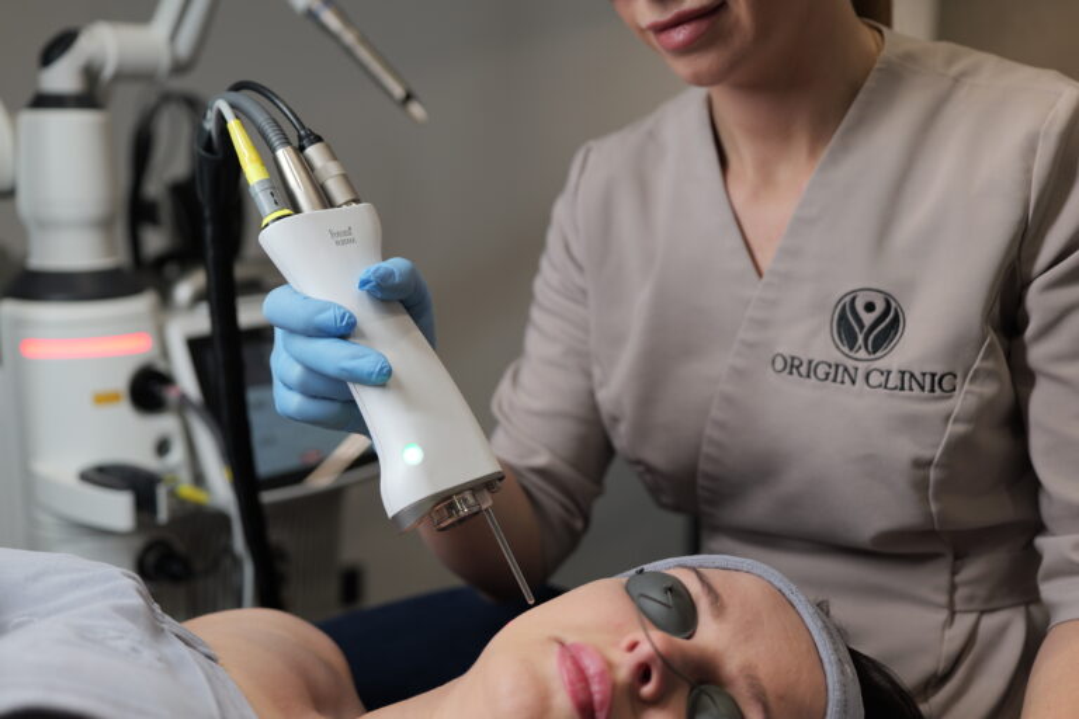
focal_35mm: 42
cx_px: 540
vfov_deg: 31.9
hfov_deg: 46.4
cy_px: 360
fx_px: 1259
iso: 250
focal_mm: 42
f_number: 2.8
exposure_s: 1/160
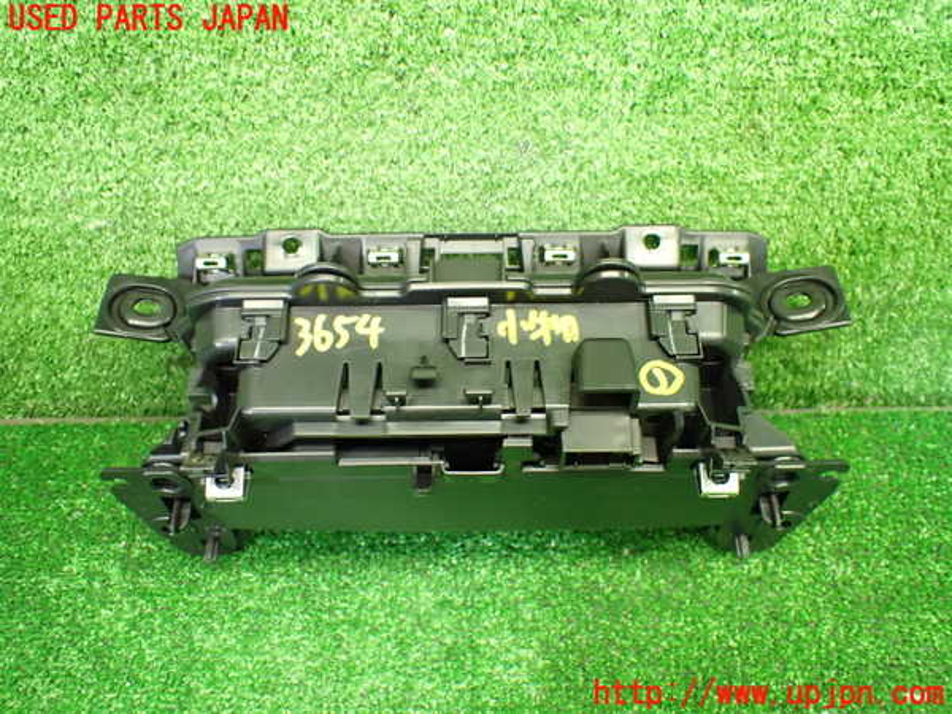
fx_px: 825
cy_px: 357
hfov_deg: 60.0
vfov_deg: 46.8
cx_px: 476
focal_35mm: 30
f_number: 2.3
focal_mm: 5.4
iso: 800
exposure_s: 1/50
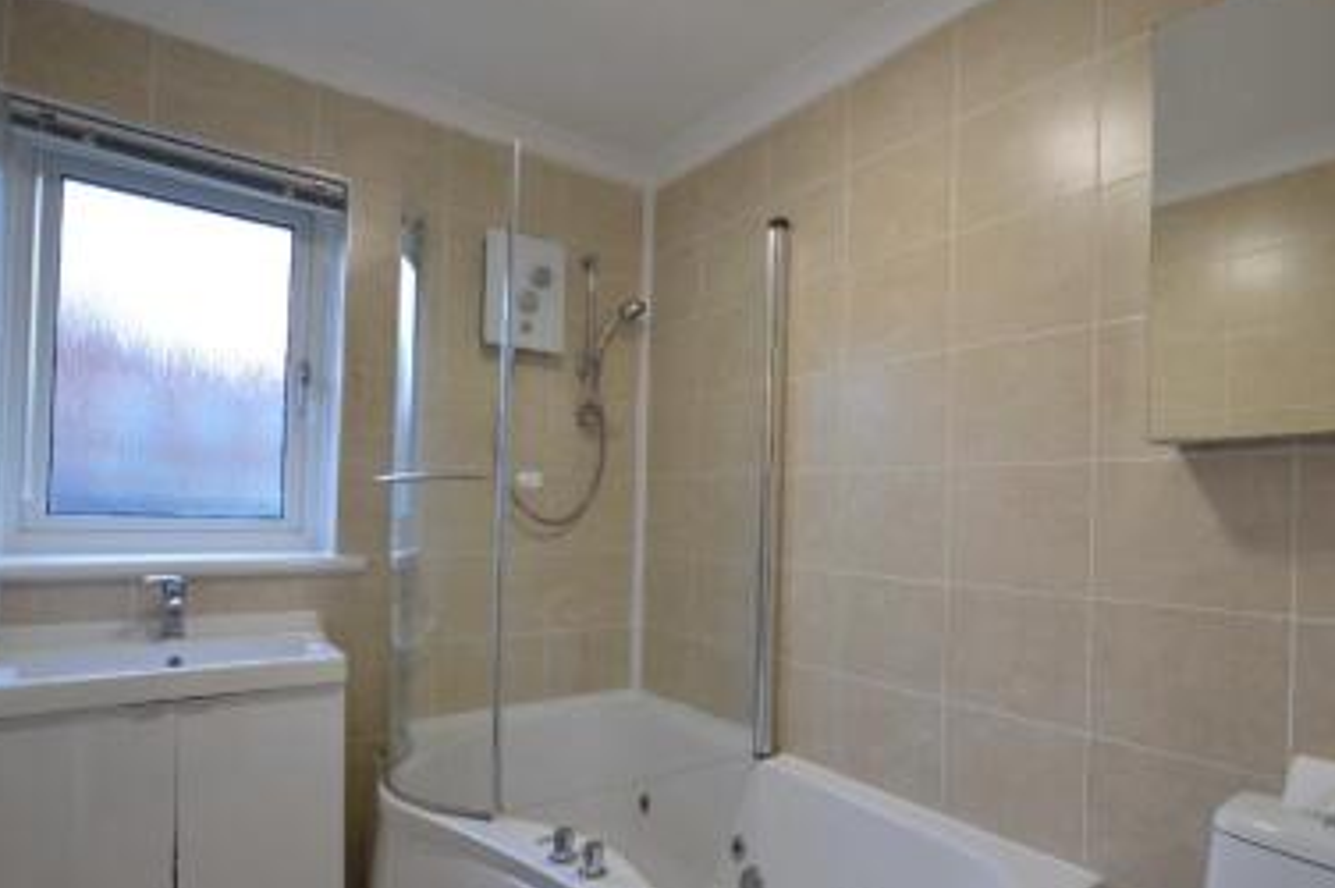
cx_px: 820
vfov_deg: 64.1
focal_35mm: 19
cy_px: 513
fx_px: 704
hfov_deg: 85.5
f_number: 4
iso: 400
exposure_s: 1/60
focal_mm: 10
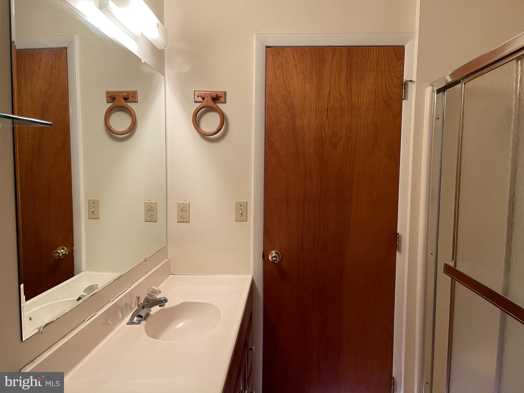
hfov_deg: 67.3
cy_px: 196
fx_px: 394
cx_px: 262
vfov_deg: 53.1
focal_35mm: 26
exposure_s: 1/60
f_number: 1.6
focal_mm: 5.1
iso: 160
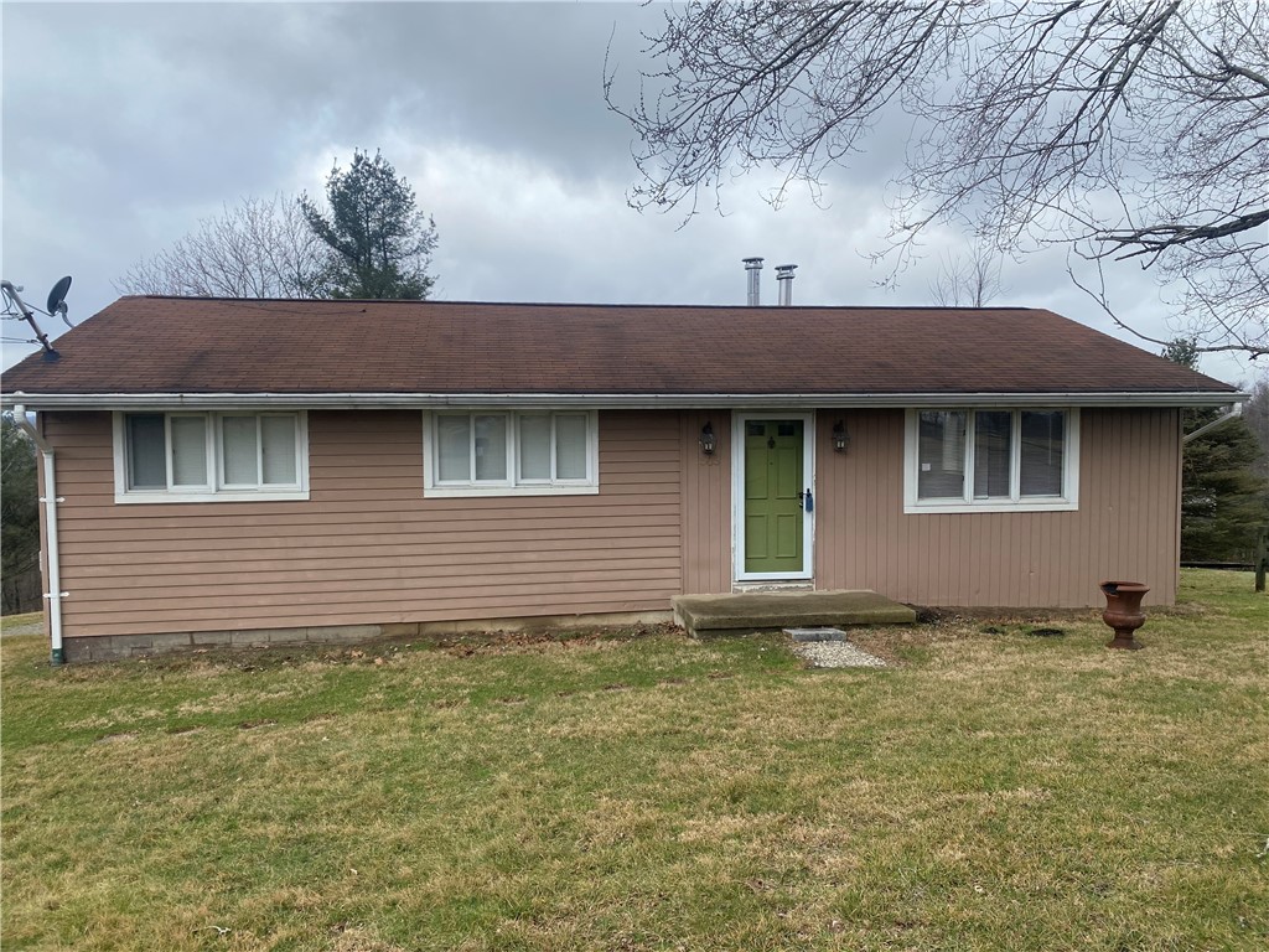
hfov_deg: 67.3
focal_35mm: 26
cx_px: 634
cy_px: 476
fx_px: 953
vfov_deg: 53.1
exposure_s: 1/871
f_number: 1.8
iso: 32
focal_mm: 4.25
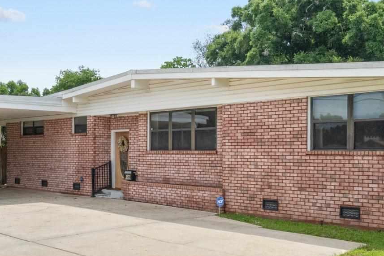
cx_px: 176
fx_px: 459
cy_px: 145
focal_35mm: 43
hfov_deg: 45.4
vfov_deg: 31.1
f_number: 9.5
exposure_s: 1/500
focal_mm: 12
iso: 500
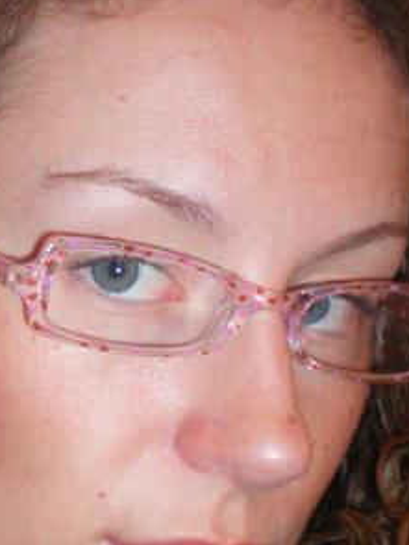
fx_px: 1624
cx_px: 87
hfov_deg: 14.3
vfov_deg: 18.9
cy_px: 414
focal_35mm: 103
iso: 200
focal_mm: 6.3
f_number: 3.1
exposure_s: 1/60
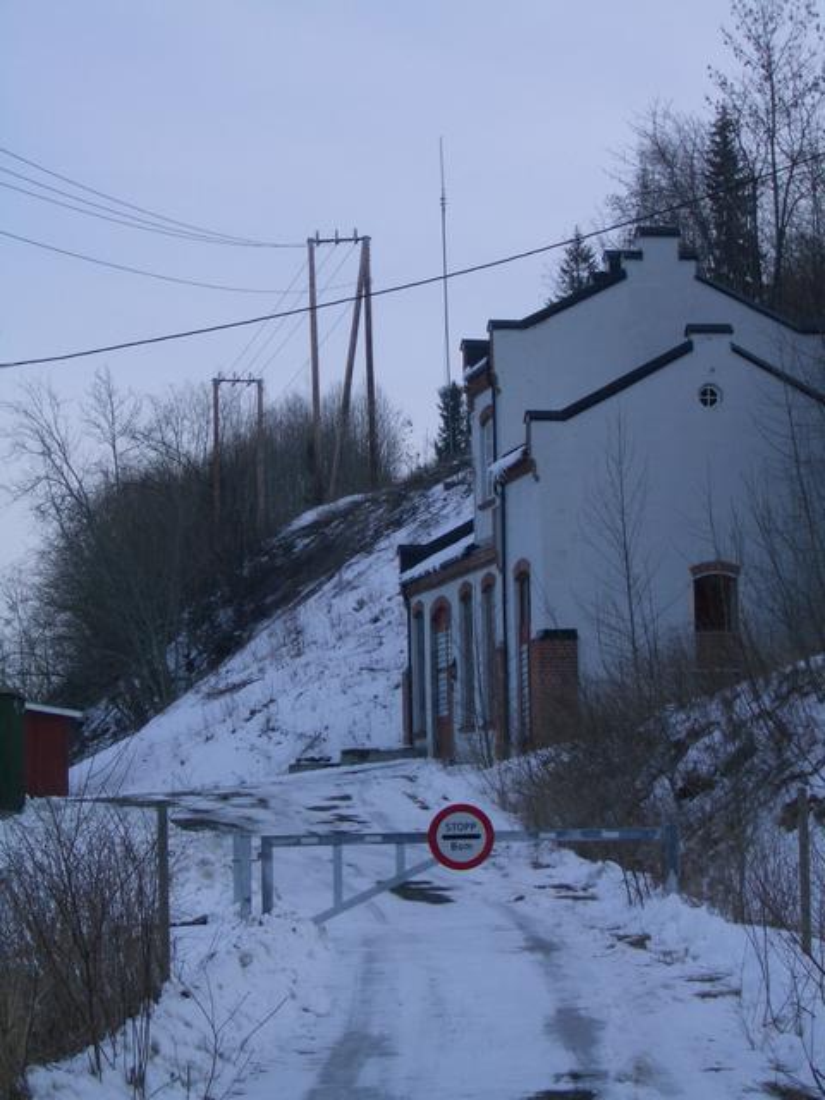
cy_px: 550
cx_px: 412
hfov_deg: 16.8
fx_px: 2796
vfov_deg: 22.3
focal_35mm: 88
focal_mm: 14.6
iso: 50
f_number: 7
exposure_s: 1/200
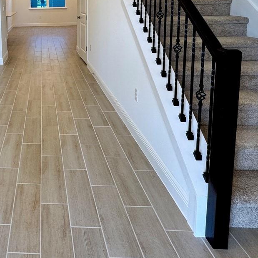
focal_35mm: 32
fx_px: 270
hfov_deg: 46.0
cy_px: 31
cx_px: 23
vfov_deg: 46.6
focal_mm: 2.22
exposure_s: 1/120
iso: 80
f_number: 2.2
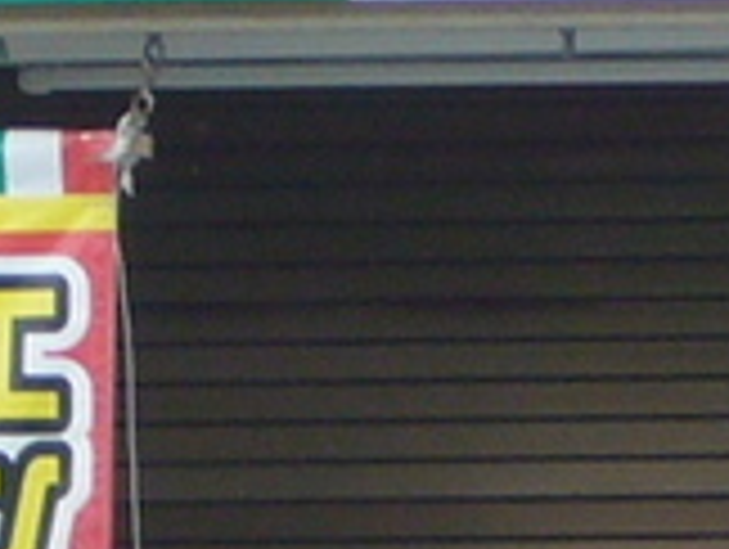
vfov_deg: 1.8
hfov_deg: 2.4
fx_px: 17063
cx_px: 1017
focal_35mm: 809
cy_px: 562
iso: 80
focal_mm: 15.5
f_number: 5.3
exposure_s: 1/125
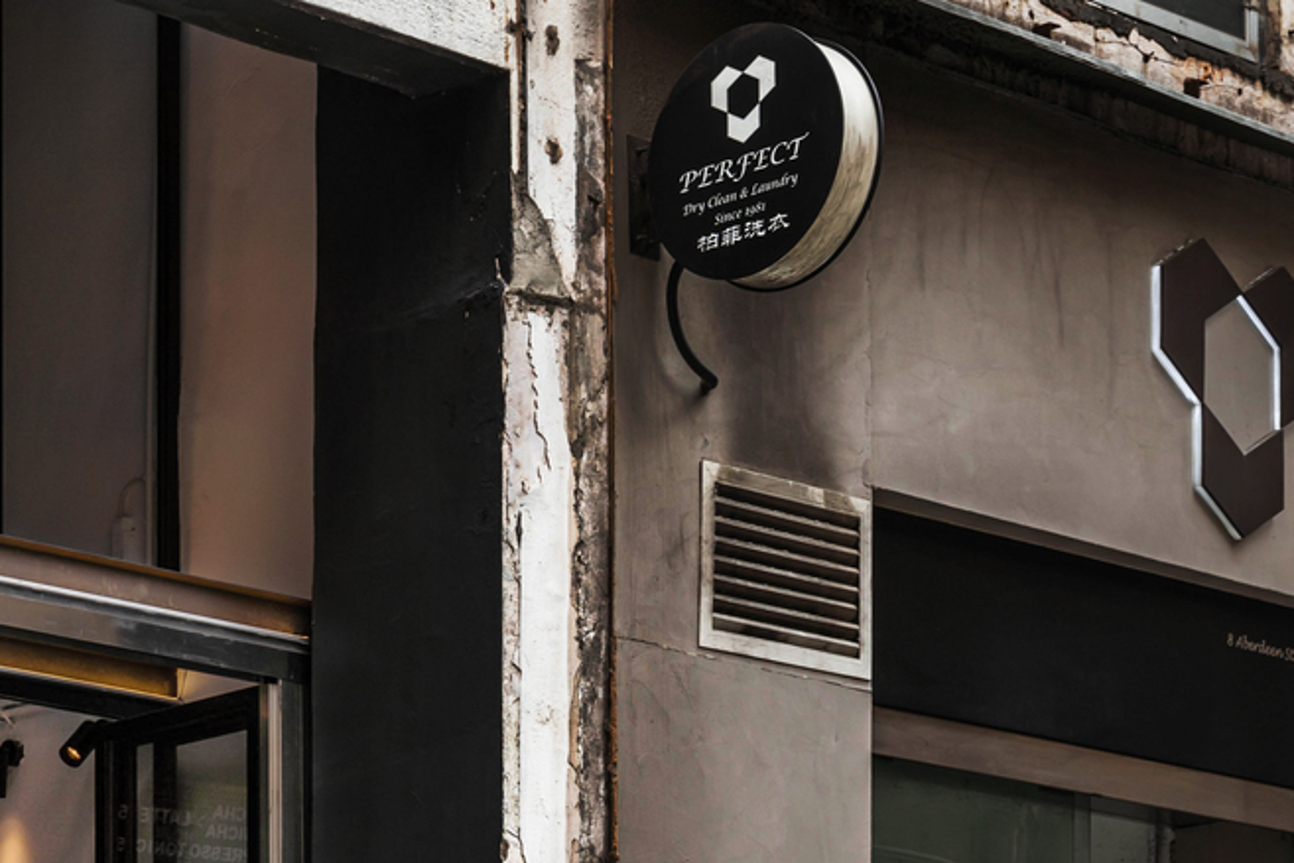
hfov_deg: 14.9
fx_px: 4924
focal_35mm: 137
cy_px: 983
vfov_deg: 9.9
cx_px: 445
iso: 125
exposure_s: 1/100
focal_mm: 60
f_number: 8
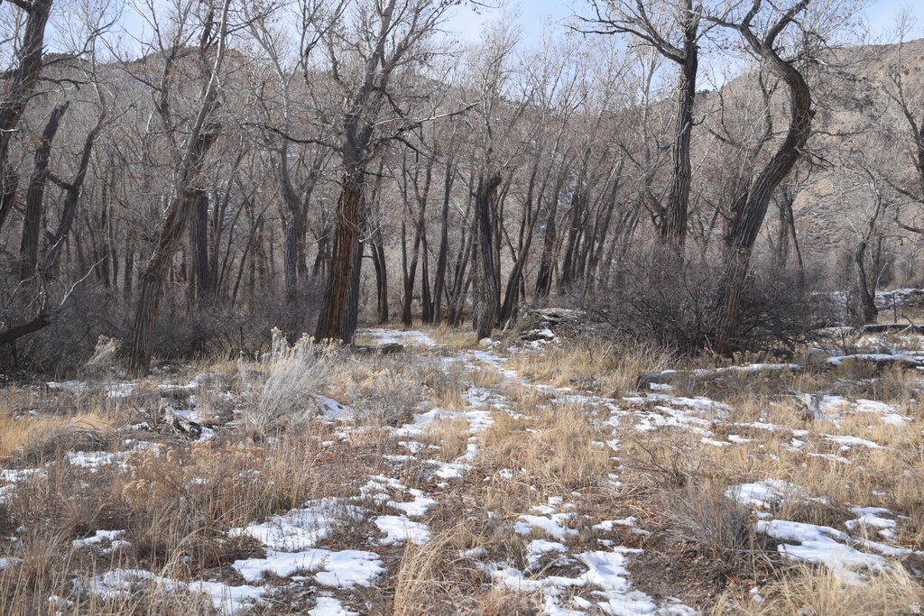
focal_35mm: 33
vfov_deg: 40.0
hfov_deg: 57.2
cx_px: 462
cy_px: 308
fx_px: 847
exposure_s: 1/320
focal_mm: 22
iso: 200
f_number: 9
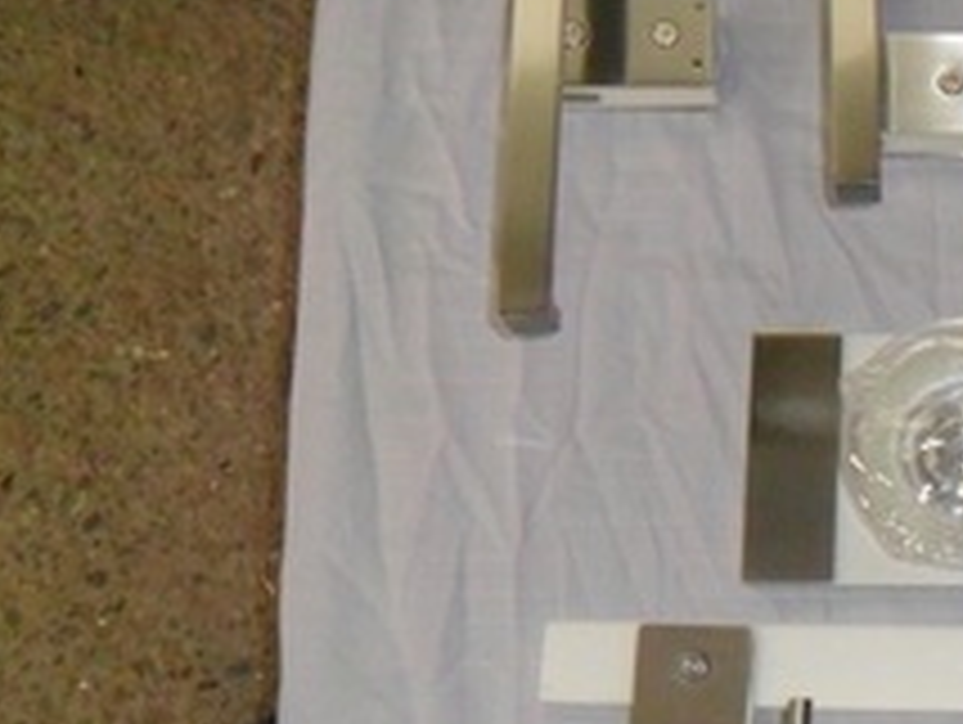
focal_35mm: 63
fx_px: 1755
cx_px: 1076
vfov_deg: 23.3
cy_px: 358
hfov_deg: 27.8
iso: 400
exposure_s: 1/45
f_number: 3.5
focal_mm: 4.9
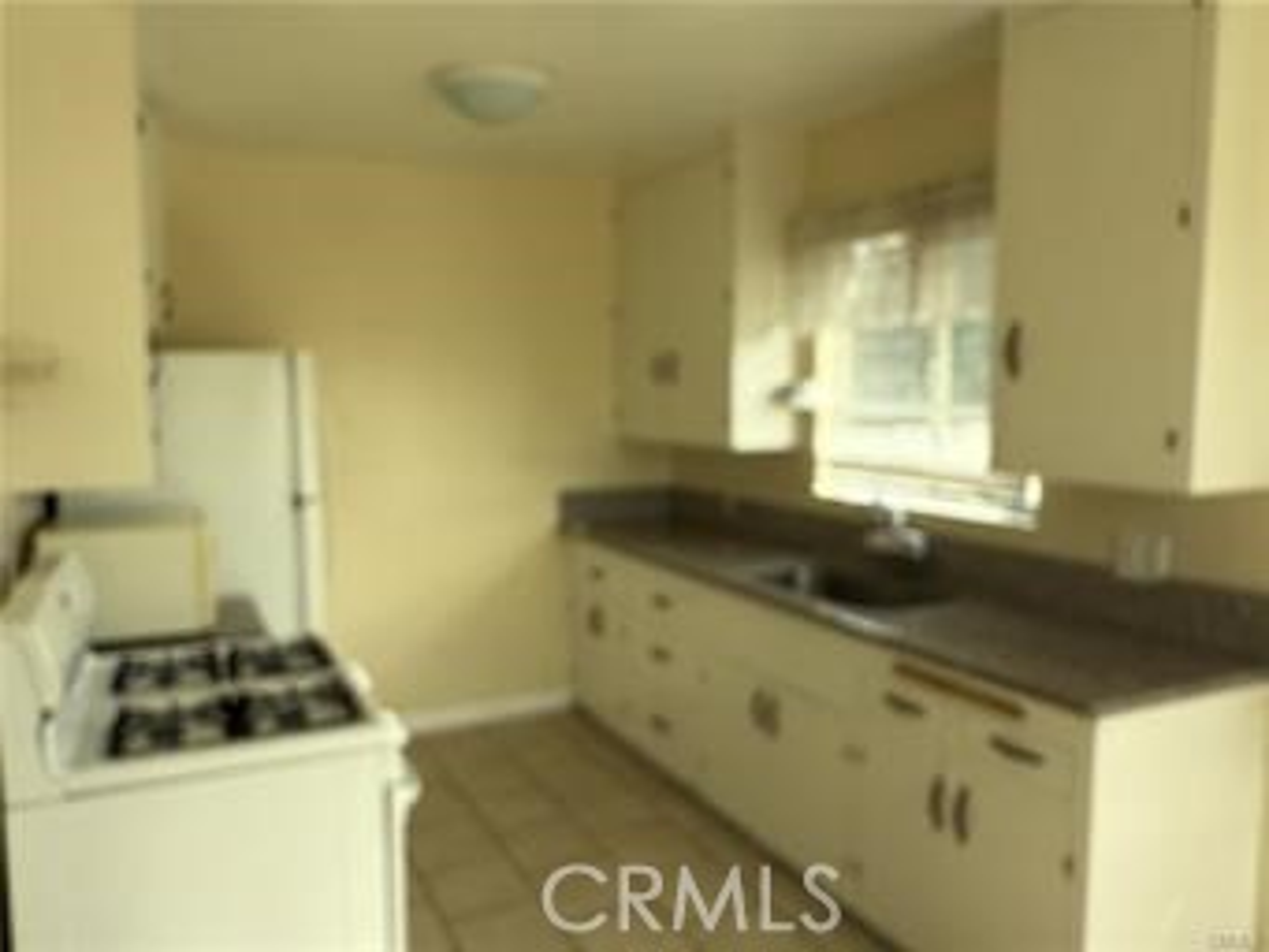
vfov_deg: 56.8
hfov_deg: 71.6
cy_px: 476
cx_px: 634
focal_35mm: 24
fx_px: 880
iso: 64
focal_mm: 2.22
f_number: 2.2
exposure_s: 1/99
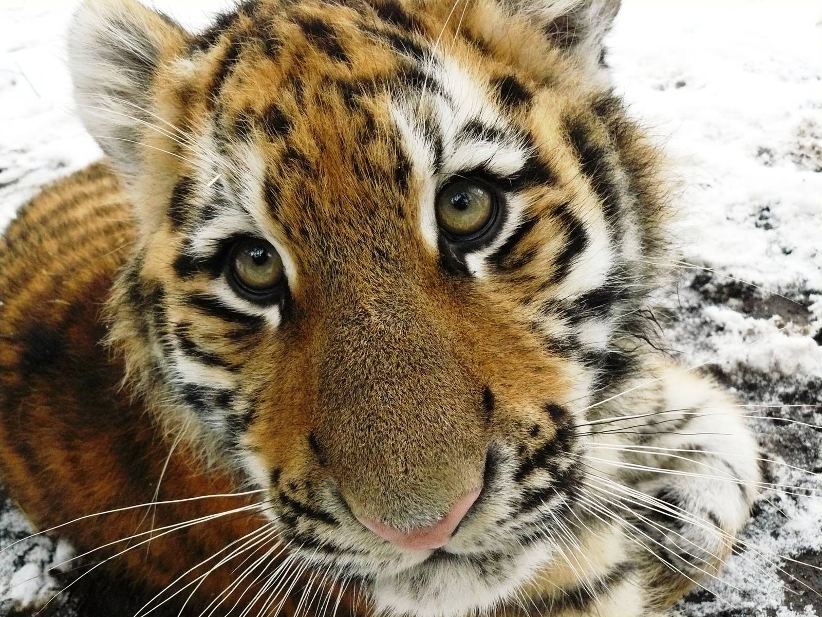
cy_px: 308
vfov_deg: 39.7
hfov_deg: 51.4
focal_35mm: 36
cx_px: 411
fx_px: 855
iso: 400
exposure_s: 1/40
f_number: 4
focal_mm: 6
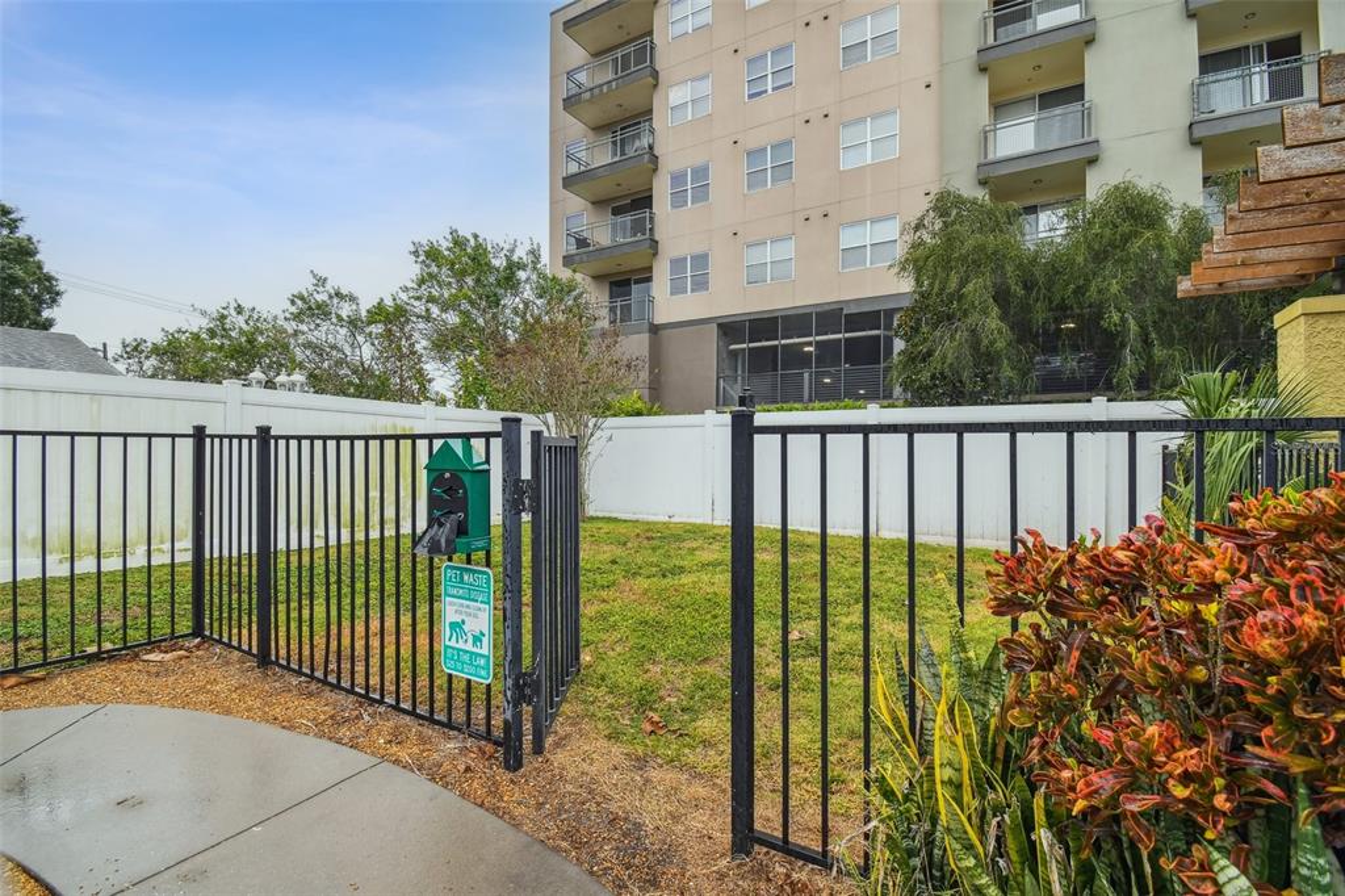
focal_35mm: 15
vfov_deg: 77.3
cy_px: 448
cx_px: 672
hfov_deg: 100.4
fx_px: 560
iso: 100
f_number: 7.1
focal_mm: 10
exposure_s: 1/13
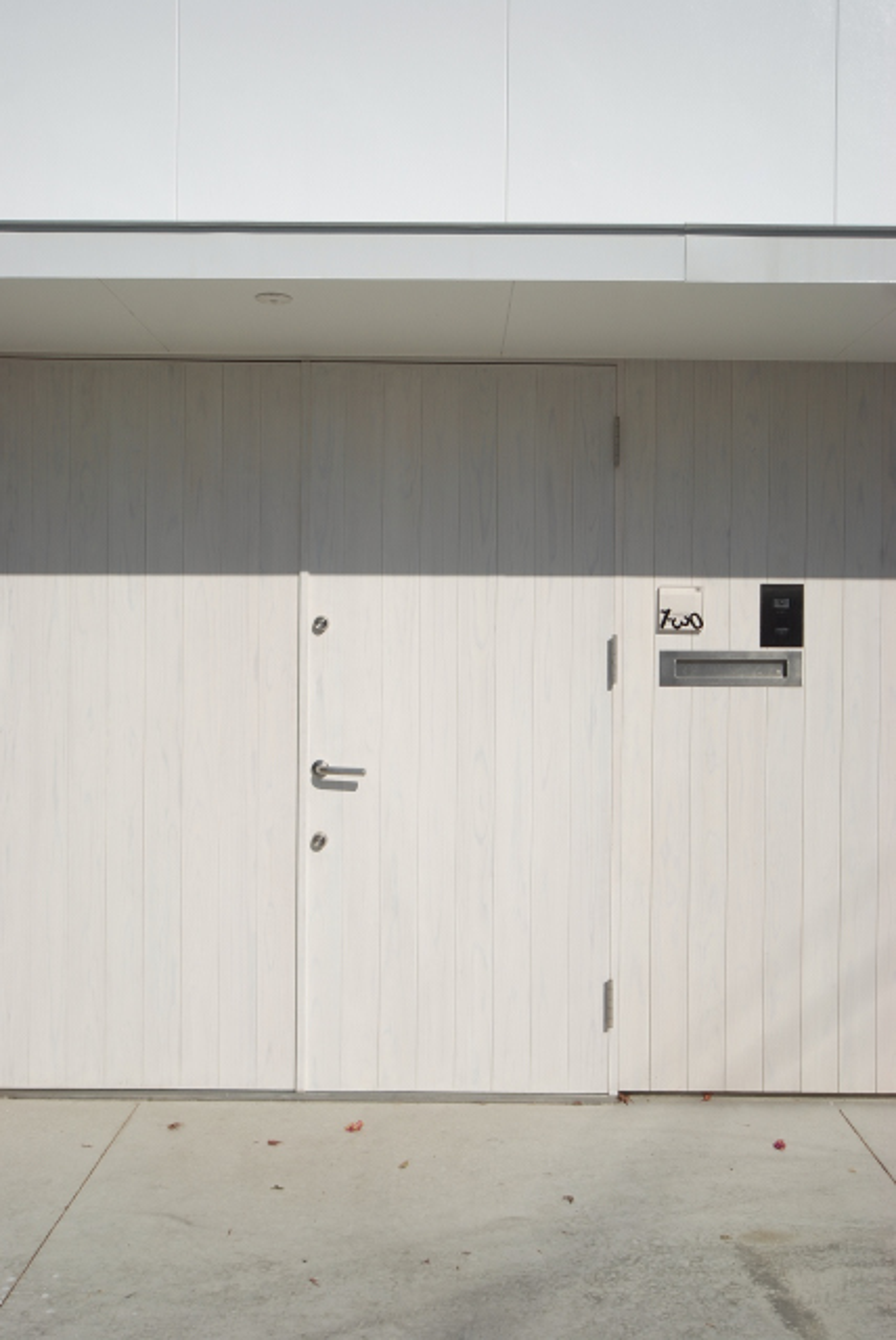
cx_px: 448
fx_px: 1341
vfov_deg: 53.1
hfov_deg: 36.9
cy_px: 670
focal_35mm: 36
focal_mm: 24
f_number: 5.6
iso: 100
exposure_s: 1/1250
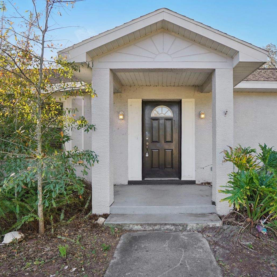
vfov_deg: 70.5
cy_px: 141
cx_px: 164
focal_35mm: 22
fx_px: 196
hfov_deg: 69.9
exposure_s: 1/30
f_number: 8
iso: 125
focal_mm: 11
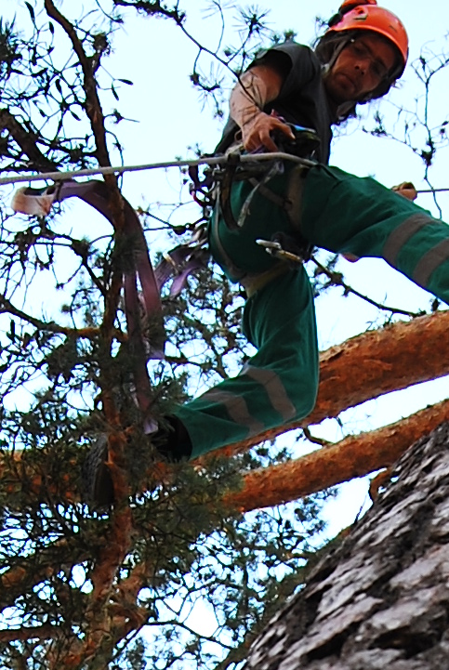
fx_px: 2703
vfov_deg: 13.5
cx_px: 372
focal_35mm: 145
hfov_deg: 9.5
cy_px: 922
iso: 100
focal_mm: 18
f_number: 5
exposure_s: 1/200
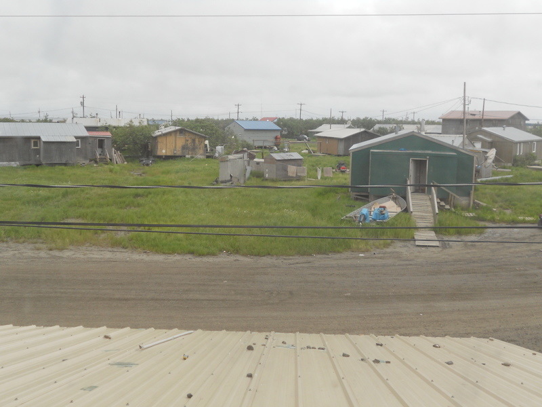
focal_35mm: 38
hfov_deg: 49.0
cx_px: 271
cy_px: 204
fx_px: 595
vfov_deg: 37.7
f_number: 3.9
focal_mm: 6.9
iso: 80
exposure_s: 1/125
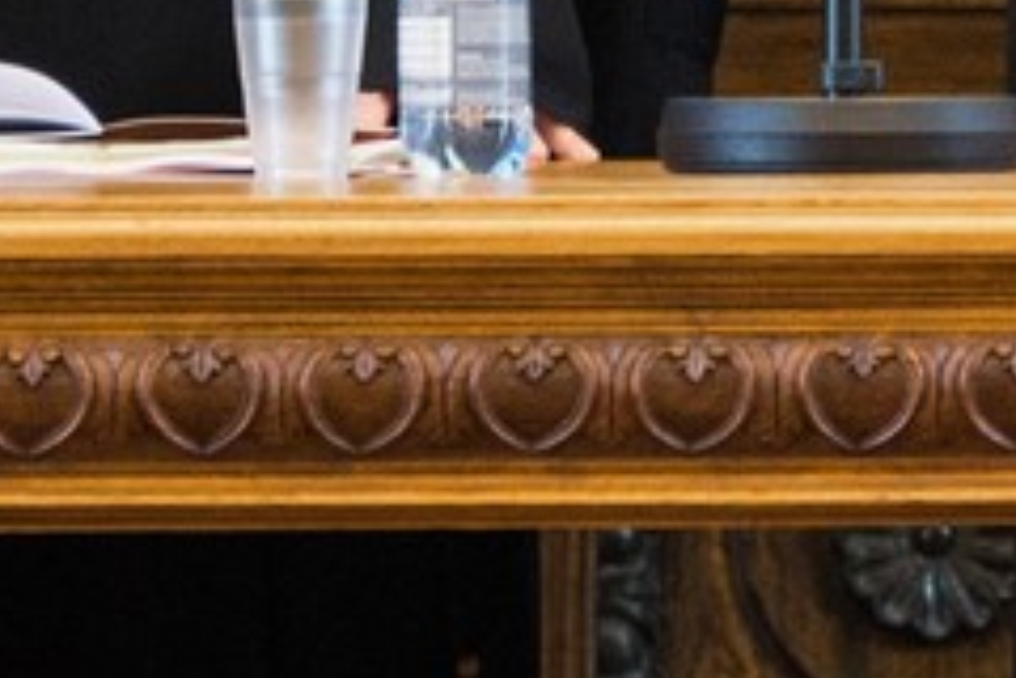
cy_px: -407
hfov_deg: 2.1
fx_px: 27458
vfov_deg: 1.4
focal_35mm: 973
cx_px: 1084
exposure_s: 1/30
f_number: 5.6
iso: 1600
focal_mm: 122
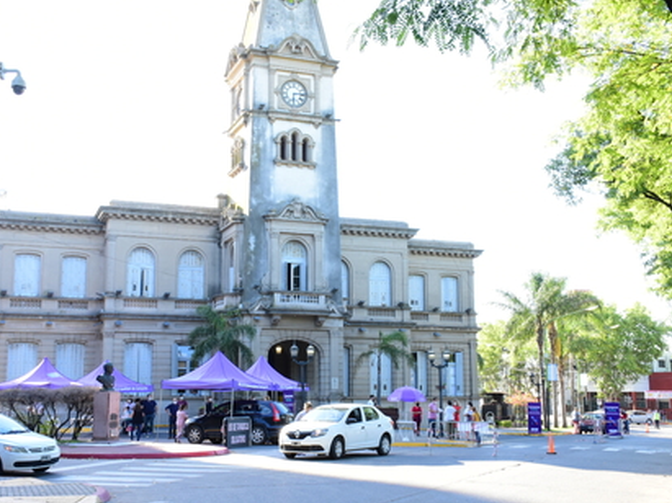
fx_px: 865
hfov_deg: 42.4
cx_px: 311
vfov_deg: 32.5
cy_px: 251
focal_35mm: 45
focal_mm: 27
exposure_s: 1/160
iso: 1000
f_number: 10
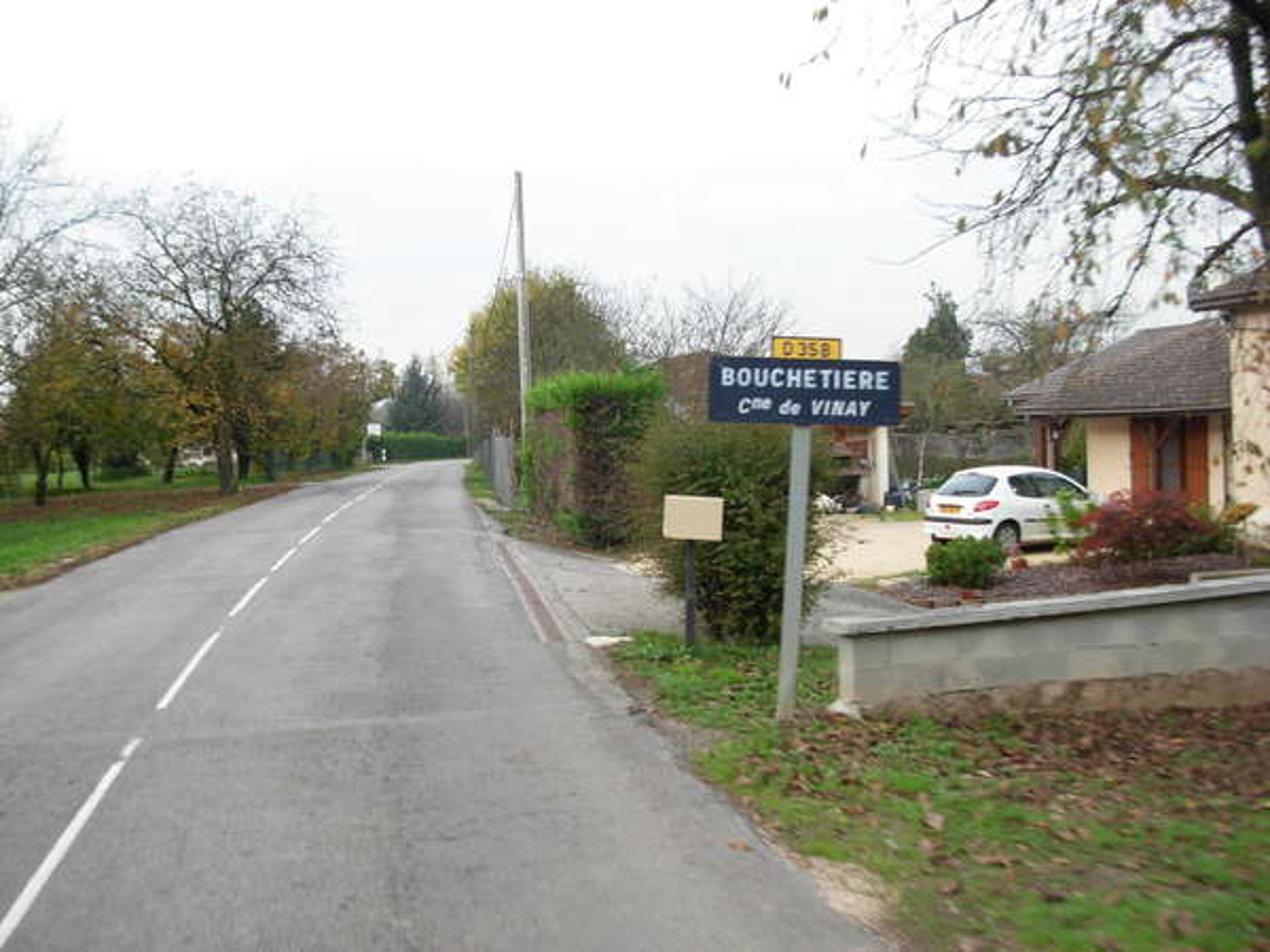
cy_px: 476
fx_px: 1394
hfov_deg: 49.0
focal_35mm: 38
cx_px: 635
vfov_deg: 37.7
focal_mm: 6.3
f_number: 2.9
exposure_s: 1/132
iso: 79
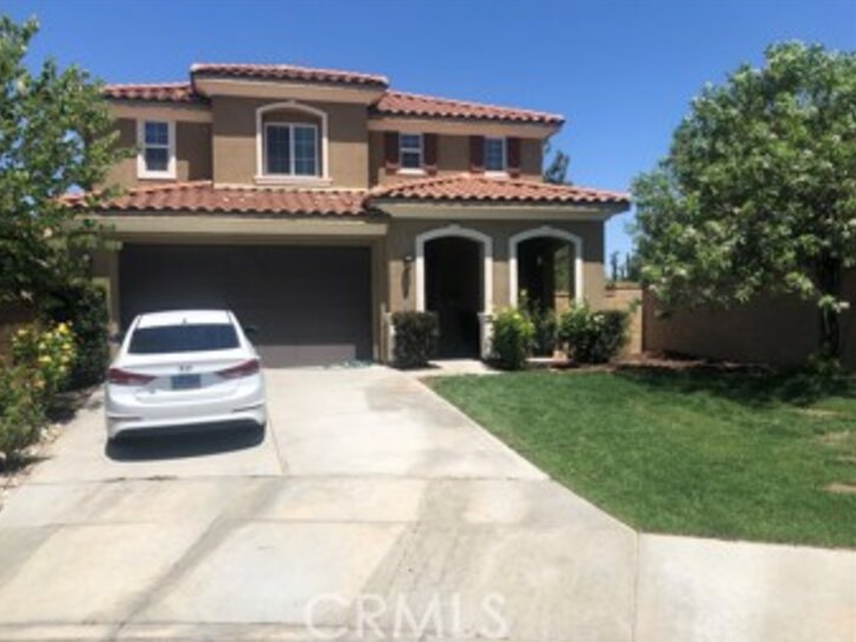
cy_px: 320
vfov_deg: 48.2
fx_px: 717
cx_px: 414
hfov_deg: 61.7
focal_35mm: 29
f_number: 1.8
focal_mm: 3.99
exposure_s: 1/2525
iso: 20
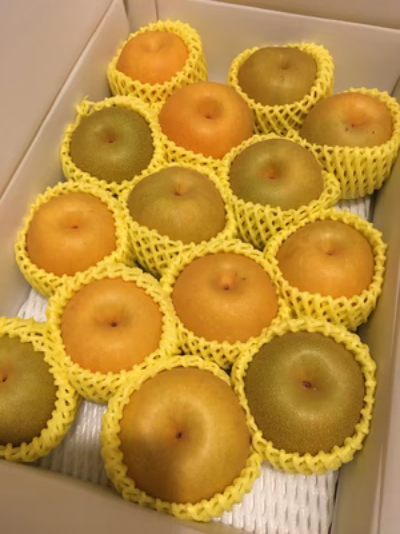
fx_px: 447
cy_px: 267
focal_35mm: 29
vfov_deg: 61.7
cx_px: 200
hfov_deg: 48.2
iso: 160
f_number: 2.2
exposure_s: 1/30
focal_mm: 4.15
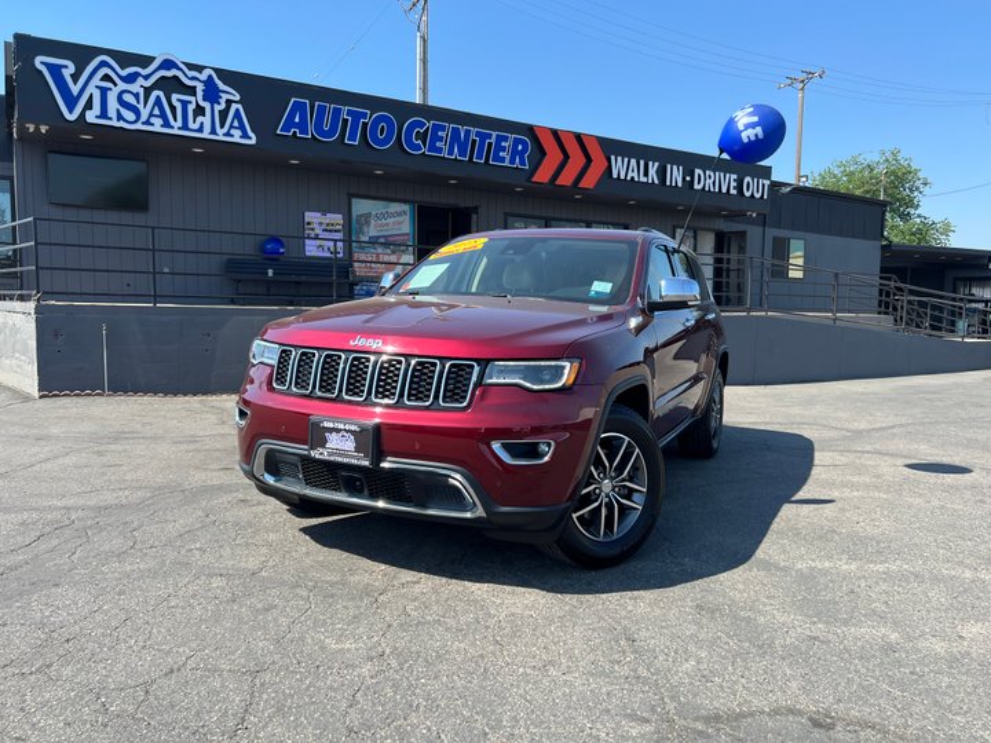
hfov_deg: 67.3
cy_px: 372
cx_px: 496
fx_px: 744
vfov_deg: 53.1
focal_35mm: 26
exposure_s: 1/1724
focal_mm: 5.7
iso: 50
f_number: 1.5
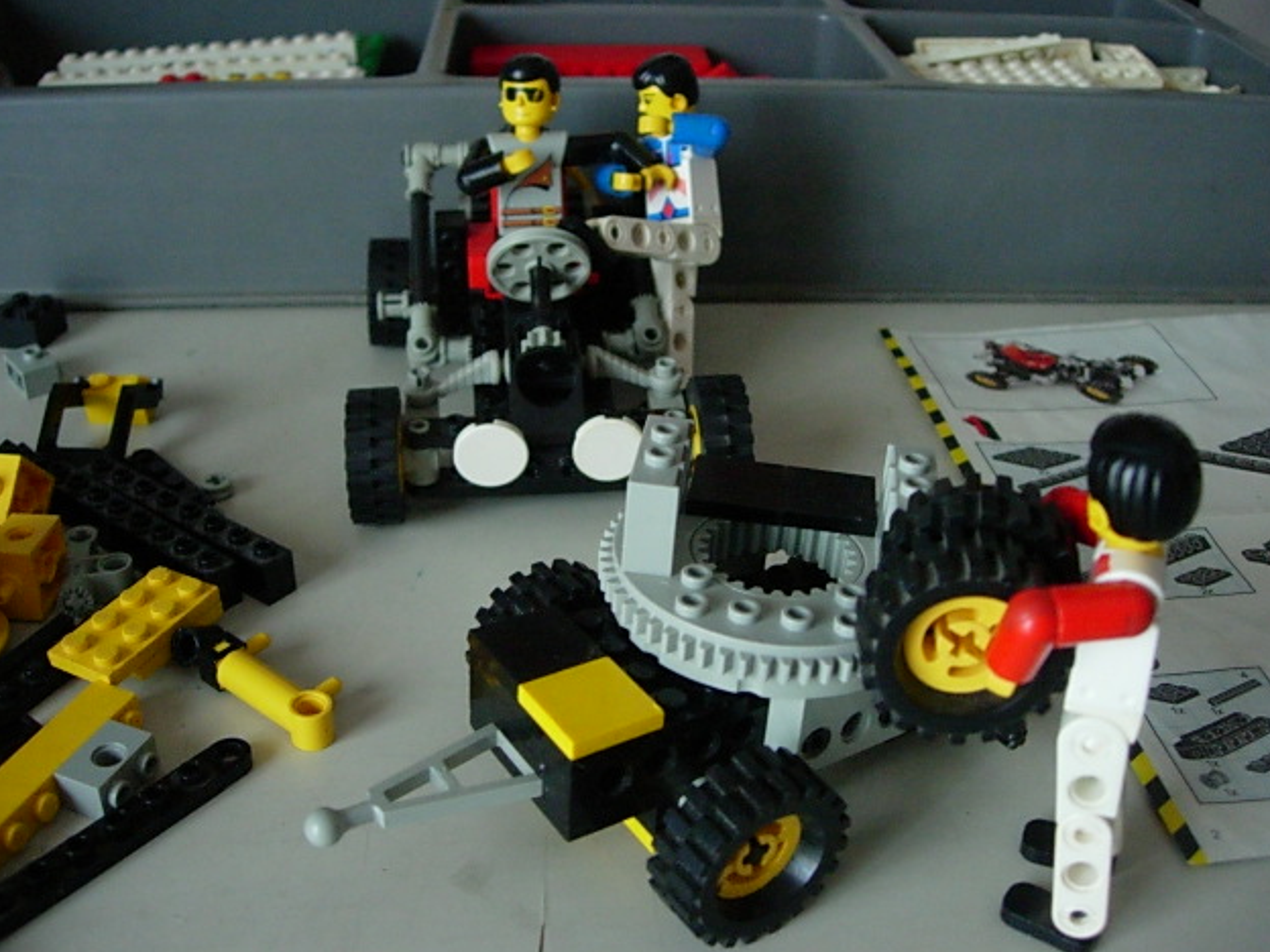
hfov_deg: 47.9
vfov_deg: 36.8
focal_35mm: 39
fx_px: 1431
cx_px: 643
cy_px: 470
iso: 400
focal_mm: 7.8
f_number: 2.8
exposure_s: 1/38
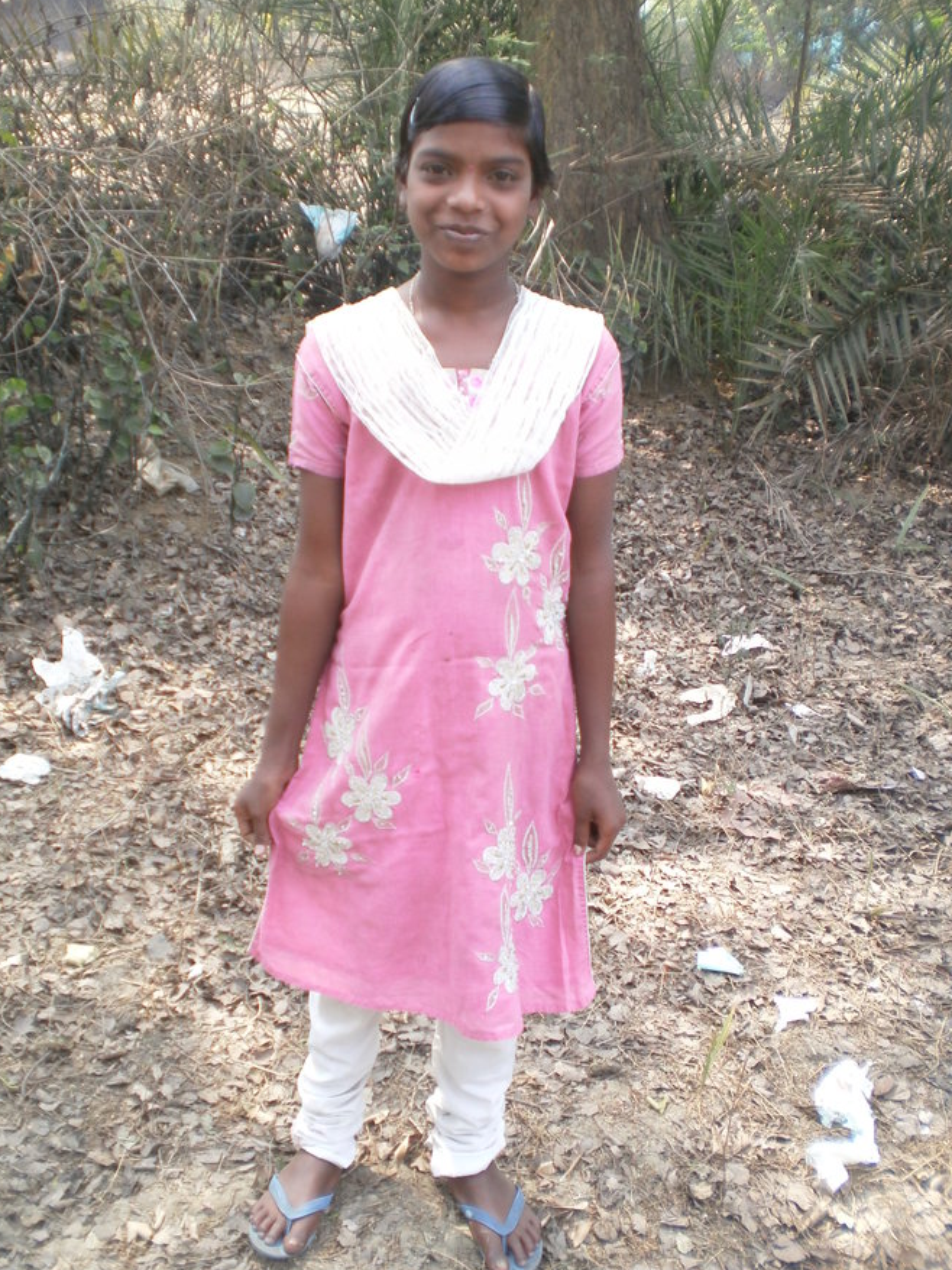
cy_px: 638
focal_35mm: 42
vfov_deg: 44.8
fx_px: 1541
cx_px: 489
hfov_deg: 34.3
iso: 100
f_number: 3.1
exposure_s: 1/100
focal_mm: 6.3
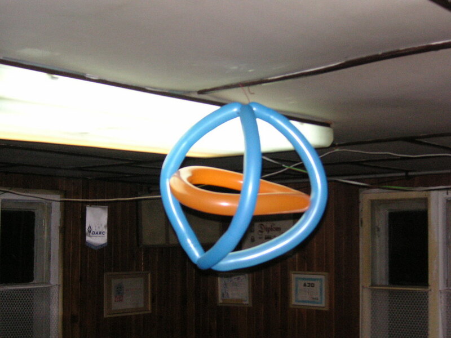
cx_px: 226
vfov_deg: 27.5
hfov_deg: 36.2
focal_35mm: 53
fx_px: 691
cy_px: 169
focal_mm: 8.9
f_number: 3.6
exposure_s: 1/45
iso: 160
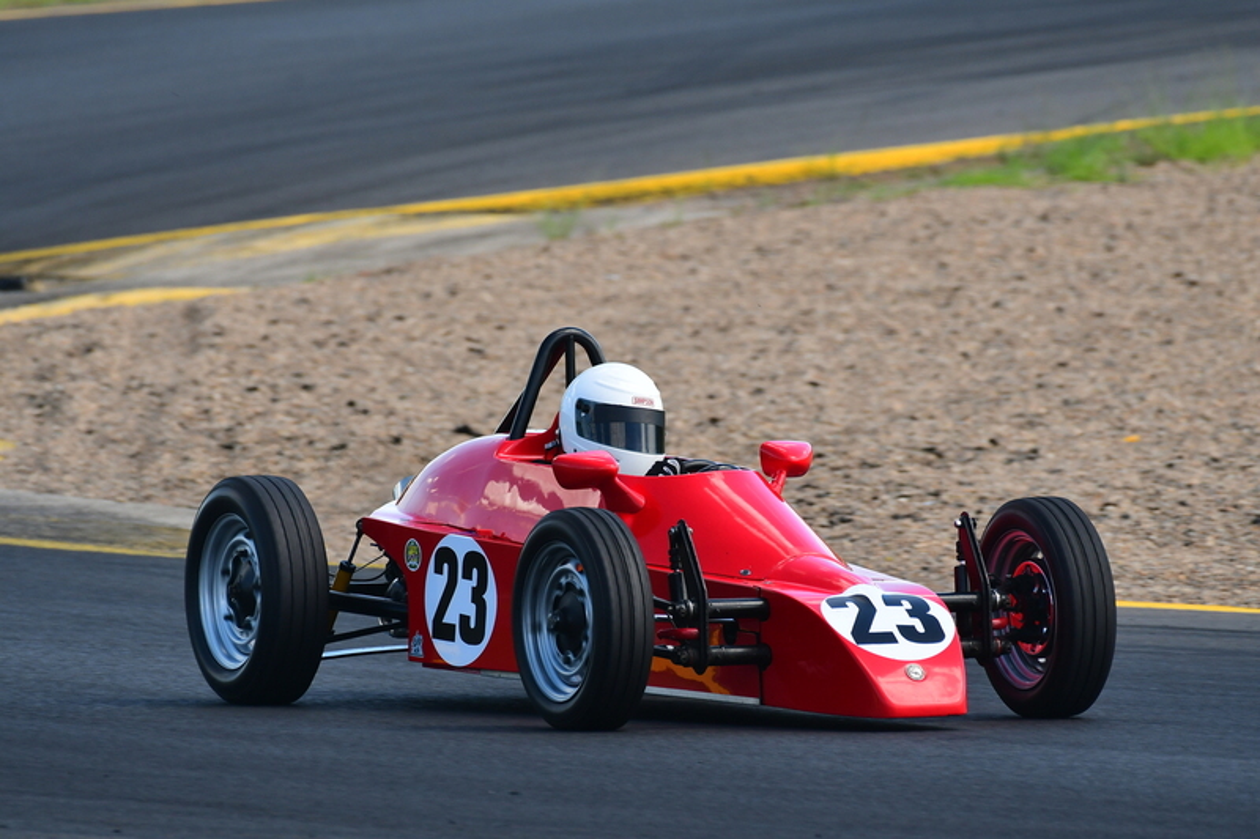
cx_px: 630
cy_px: 420
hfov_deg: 2.8
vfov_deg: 1.8
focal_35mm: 750
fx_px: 26243
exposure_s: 1/640
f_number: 7.1
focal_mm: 500
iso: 500
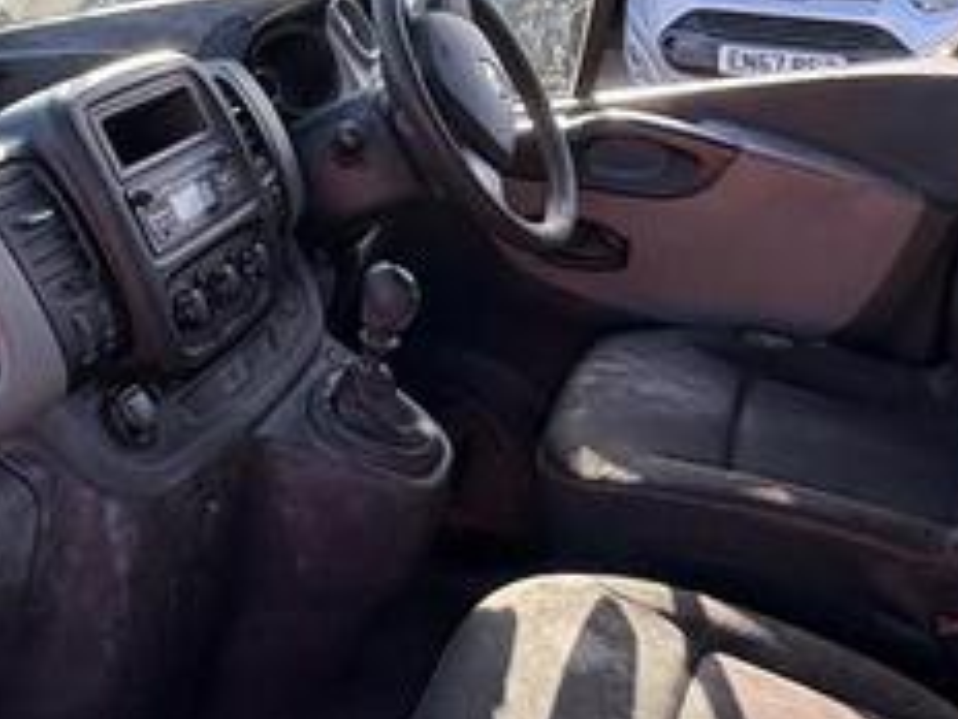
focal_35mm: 54
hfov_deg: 35.5
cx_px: 496
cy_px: 149
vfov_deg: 26.6
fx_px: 1494
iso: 50
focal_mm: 2.22
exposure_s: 1/193
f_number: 2.2
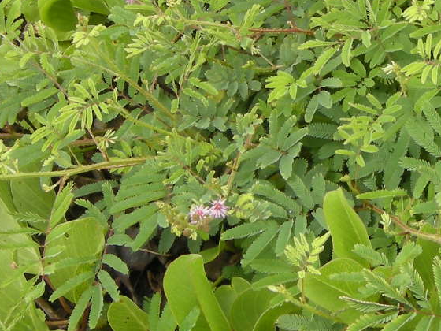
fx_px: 1911
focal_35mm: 150
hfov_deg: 12.7
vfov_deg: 9.9
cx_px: 574
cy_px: 73
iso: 64
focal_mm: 7.5
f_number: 4.8
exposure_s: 1/124
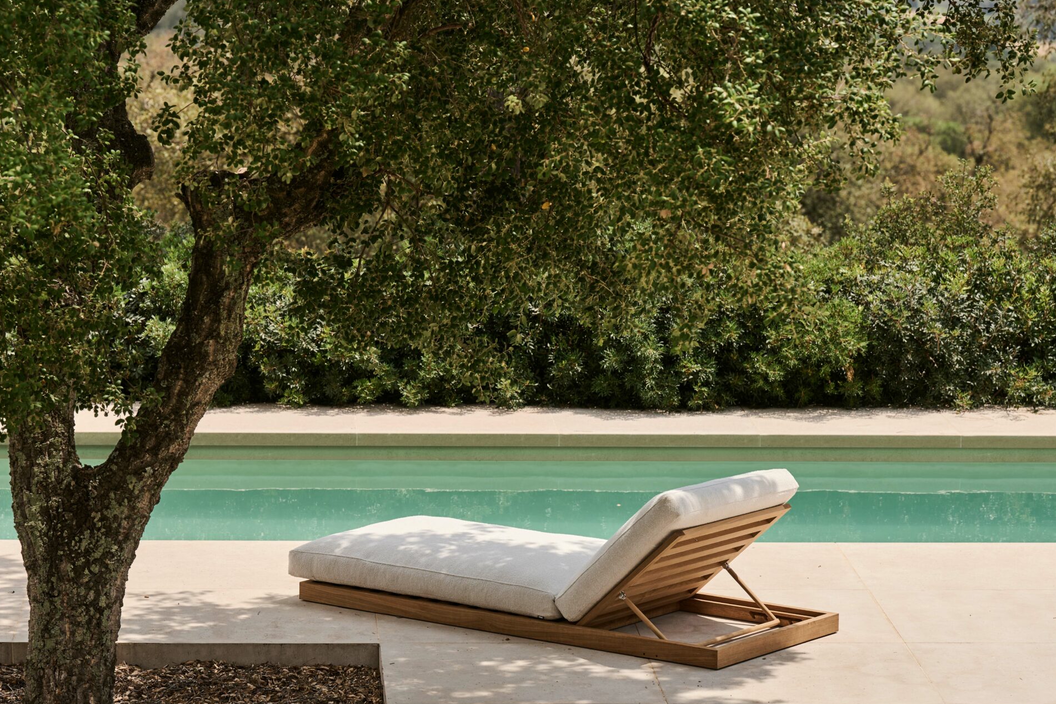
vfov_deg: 10.1
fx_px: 3989
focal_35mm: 136
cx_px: 396
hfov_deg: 15.1
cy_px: 366
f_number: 5
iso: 40
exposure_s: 1/320
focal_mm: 101
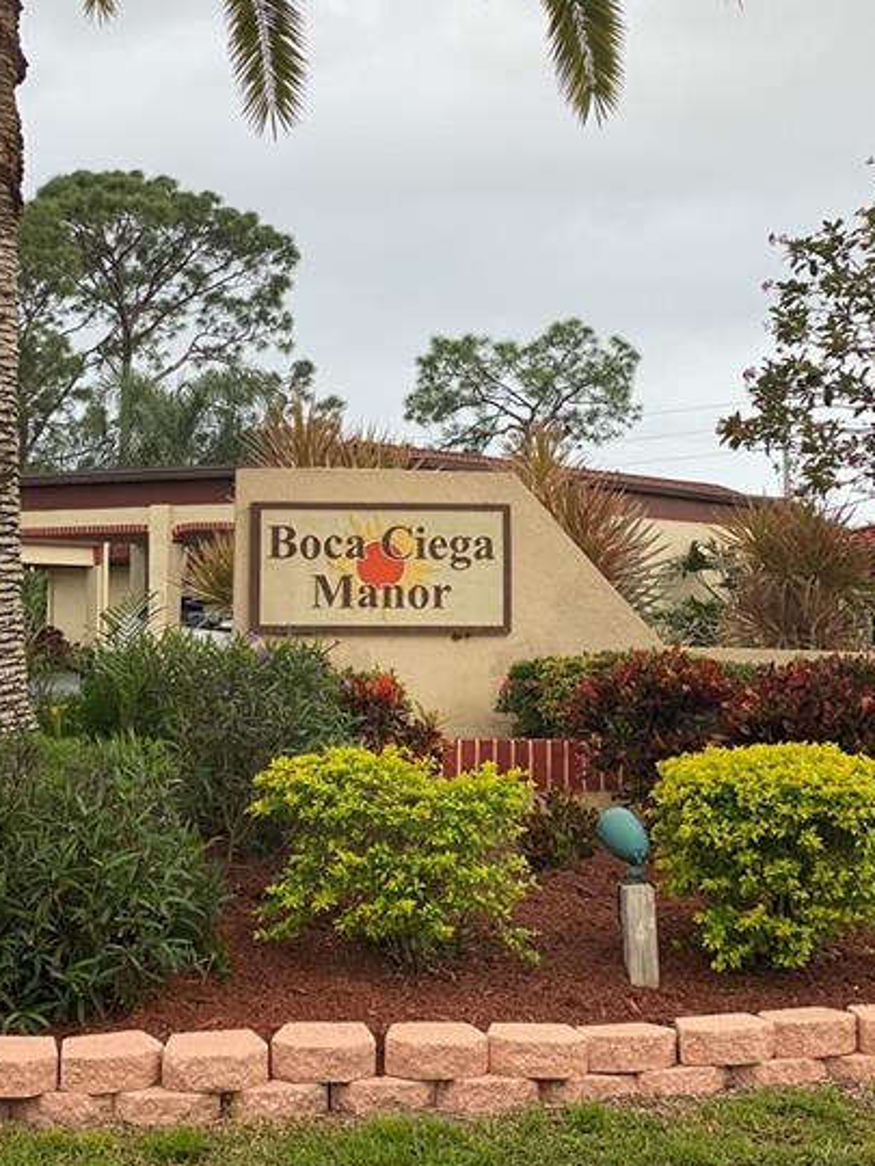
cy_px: 363
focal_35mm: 74
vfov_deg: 26.1
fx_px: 2494
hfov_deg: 19.9
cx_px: 385
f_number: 2
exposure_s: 1/122
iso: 32
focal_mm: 6
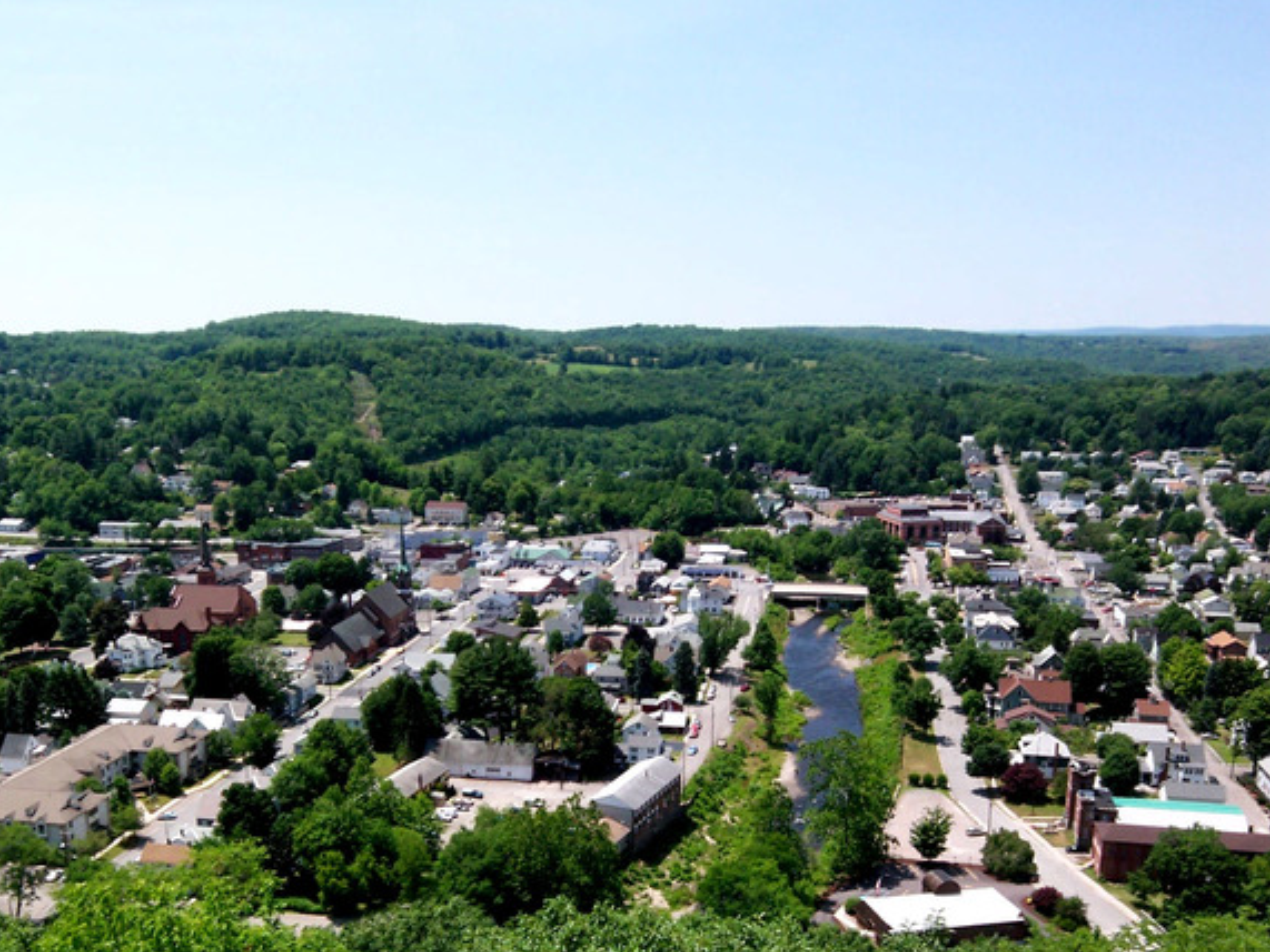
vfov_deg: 42.3
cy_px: 645
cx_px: 553
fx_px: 1210
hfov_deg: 55.2
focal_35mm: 33
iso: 50
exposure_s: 1/160
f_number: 5.6
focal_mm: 3.8
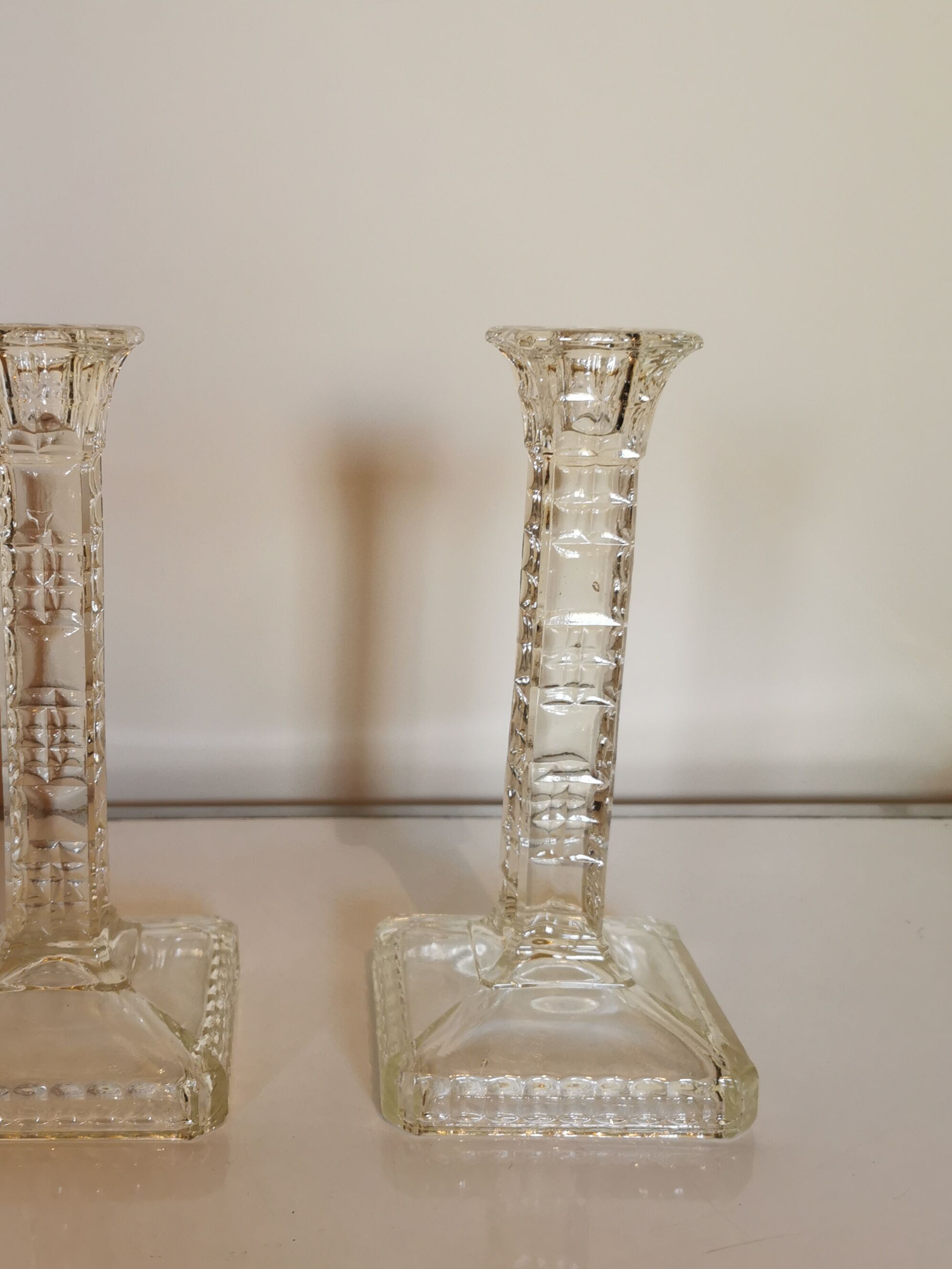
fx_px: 1357
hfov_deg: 38.3
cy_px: 607
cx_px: 332
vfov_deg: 50.1
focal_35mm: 37
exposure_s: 1/50
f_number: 1.6
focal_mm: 5.56
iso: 100
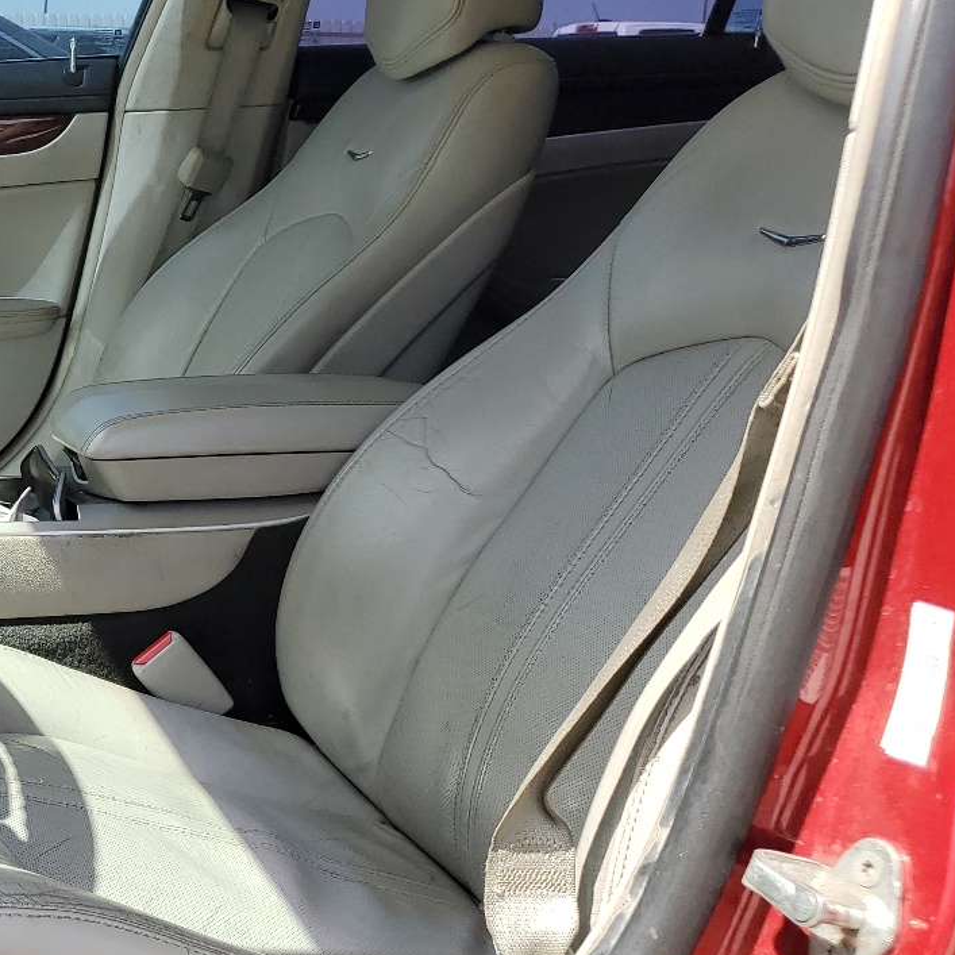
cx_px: -112
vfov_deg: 32.8
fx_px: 1623
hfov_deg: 29.4
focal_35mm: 52
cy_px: 505
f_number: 1.5
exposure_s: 1/833
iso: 50
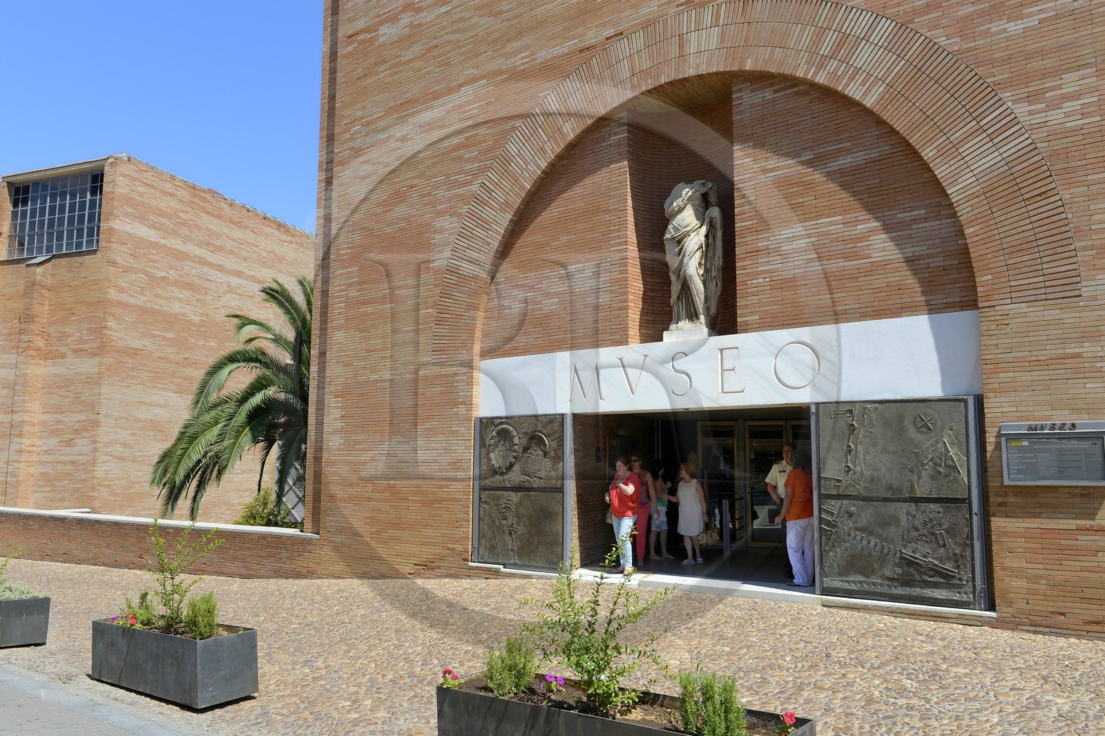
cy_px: 368
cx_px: 552
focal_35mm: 27
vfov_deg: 47.9
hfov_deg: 67.4
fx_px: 829
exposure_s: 1/250
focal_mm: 27
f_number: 8
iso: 100
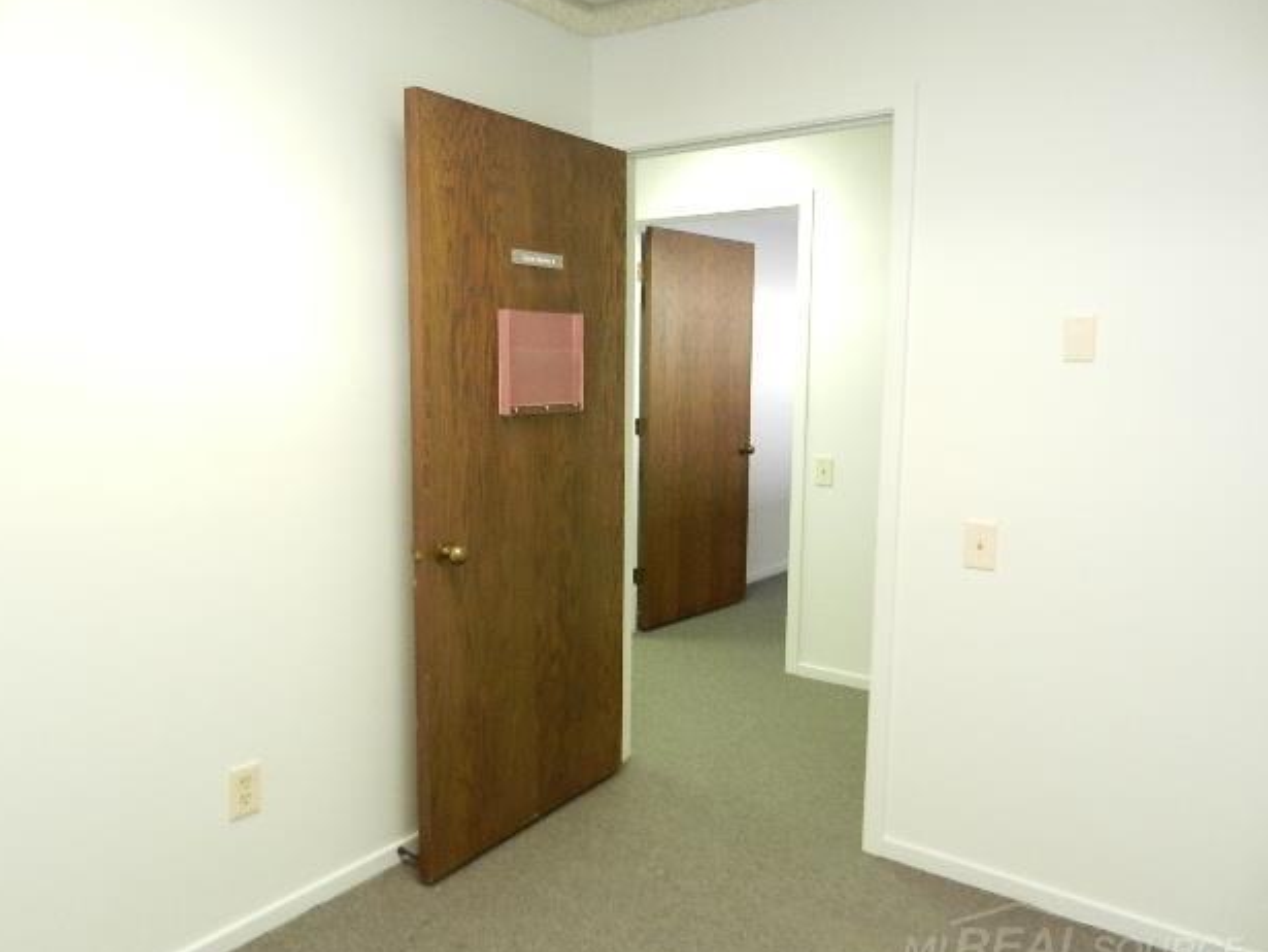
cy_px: 484
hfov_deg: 67.3
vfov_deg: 53.1
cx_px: 614
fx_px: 953
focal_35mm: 26
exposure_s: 1/13
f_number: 3.5
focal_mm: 4.5
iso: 400
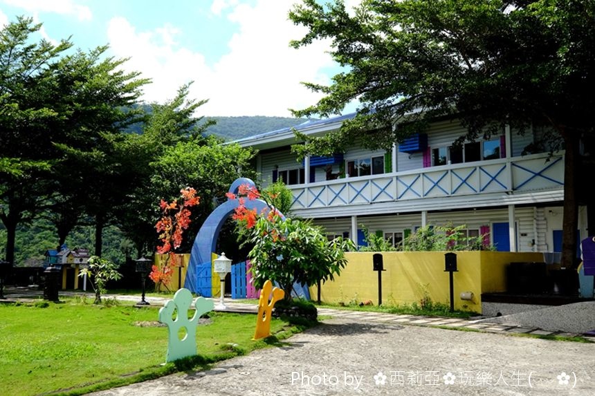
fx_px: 595
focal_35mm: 36
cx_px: 298
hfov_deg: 53.1
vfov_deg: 36.9
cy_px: 198
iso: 250
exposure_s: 1/400
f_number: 8
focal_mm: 24
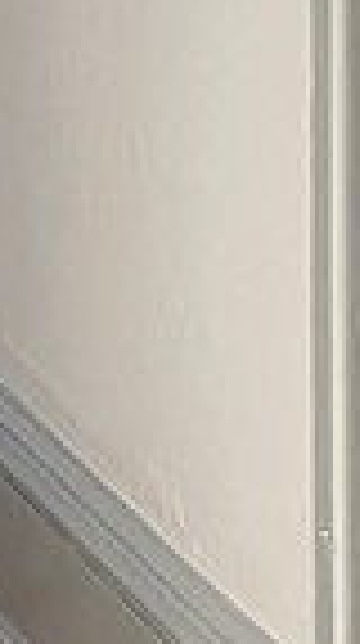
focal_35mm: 203
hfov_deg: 5.7
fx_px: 3459
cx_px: -531
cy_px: -959
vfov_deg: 9.4
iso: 100
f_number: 1.6
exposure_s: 1/60
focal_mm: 5.1
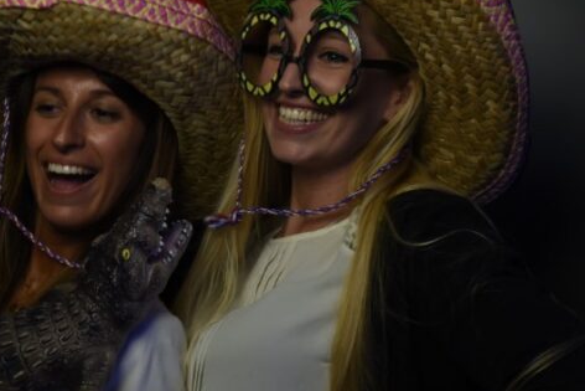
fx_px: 1235
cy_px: 190
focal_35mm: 76
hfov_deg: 26.6
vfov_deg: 18.0
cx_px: 238
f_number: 4.5
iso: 2000
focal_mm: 35
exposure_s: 1/40
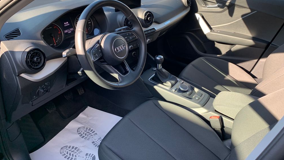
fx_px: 218
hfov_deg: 66.1
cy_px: 64
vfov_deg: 40.0
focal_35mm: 29
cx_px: 144
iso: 40
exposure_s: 1/122
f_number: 1.8
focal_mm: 4.25
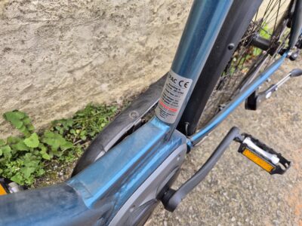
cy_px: 113
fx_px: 201
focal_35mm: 23
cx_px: 151
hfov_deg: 73.9
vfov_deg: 58.9
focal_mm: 5.4
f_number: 1.8
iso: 40
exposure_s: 1/180
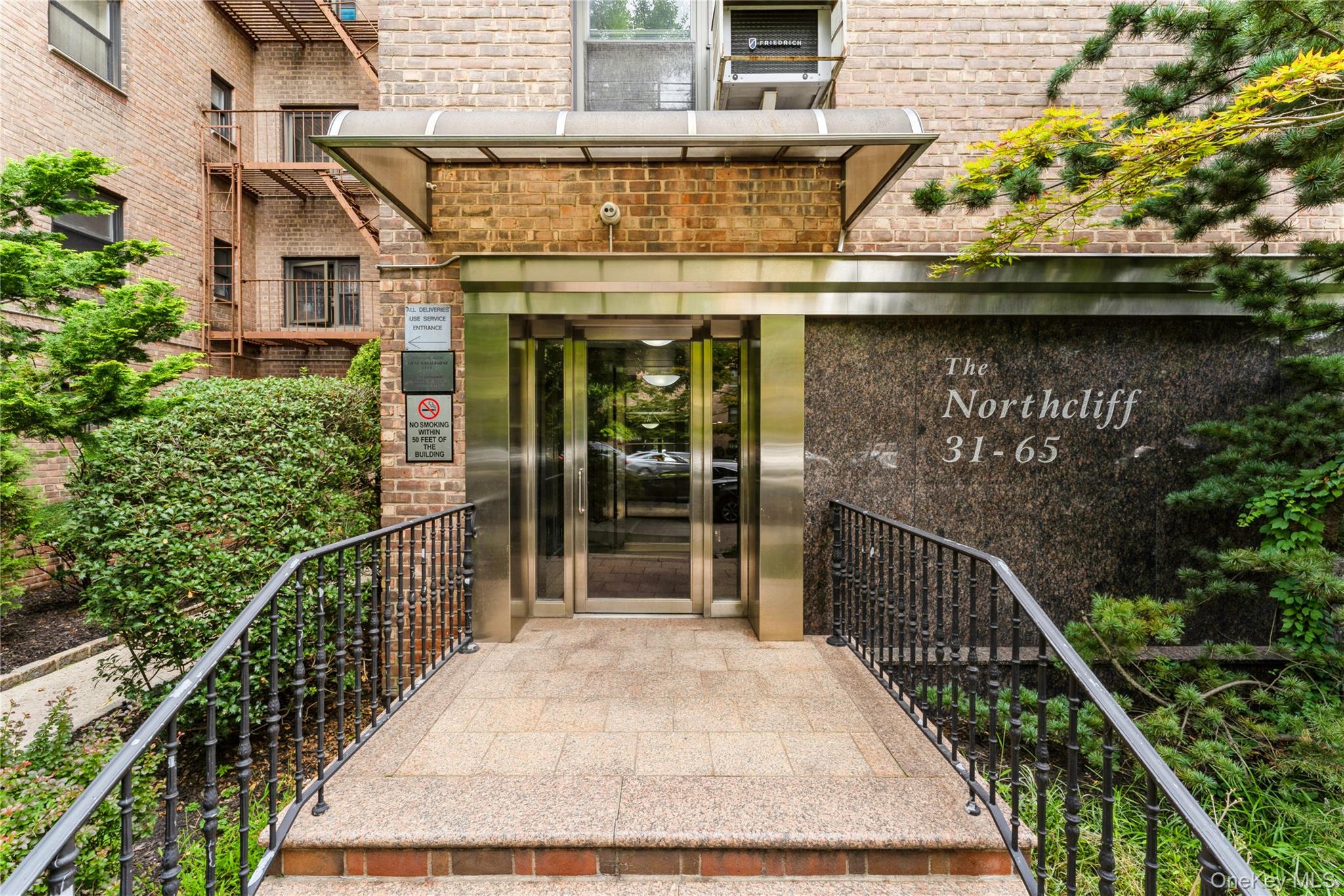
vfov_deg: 81.2
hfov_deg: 104.3
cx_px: 672
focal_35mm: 14
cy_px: 448
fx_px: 523
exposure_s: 1/20
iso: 100
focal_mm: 14
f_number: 11
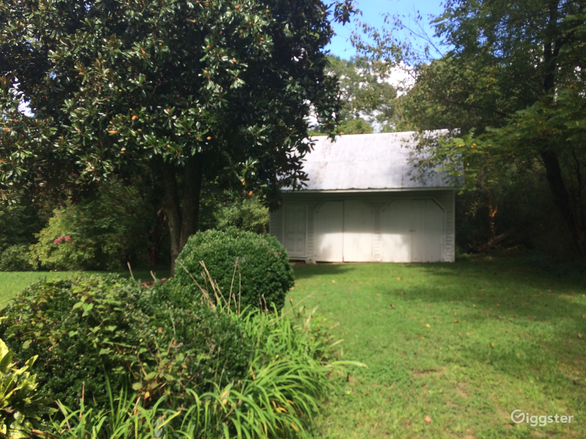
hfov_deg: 61.7
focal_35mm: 29
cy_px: 220
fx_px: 491
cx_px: 293
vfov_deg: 48.2
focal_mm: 4.15
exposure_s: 1/586
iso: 32
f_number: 2.2
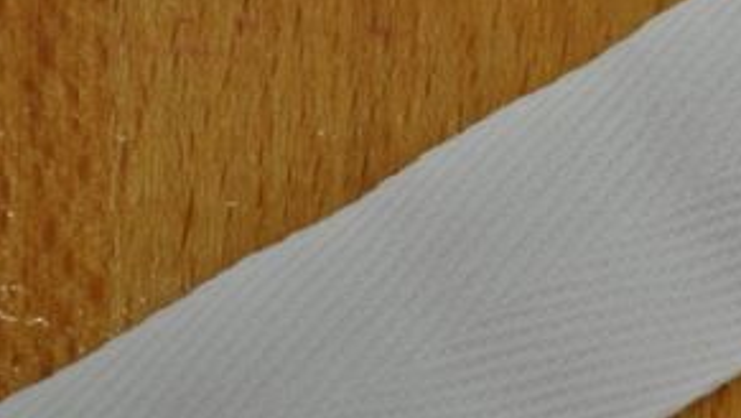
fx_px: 3558
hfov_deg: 11.7
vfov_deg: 6.7
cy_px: 159
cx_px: 853
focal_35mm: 181
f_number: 5.3
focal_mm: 42
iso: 400
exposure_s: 1/60
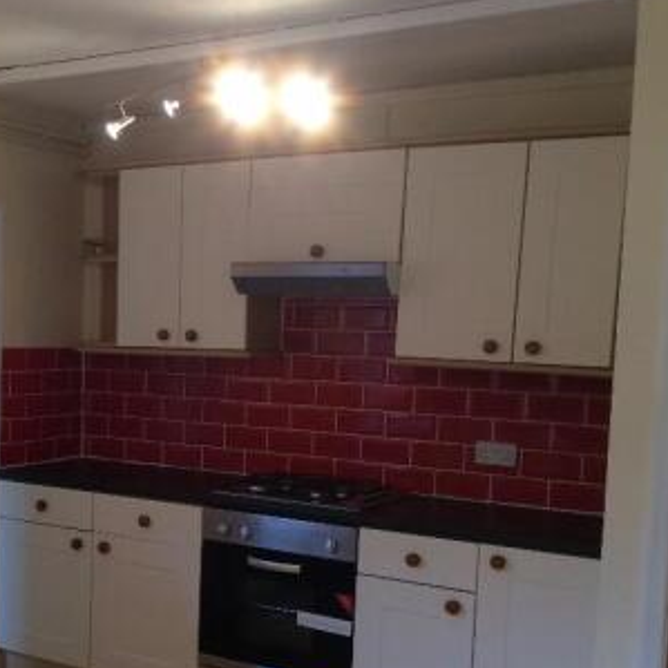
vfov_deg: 33.8
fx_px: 1092
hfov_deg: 32.9
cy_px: 428
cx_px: 122
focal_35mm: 50
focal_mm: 4.15
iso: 80
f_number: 2.2
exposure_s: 1/33
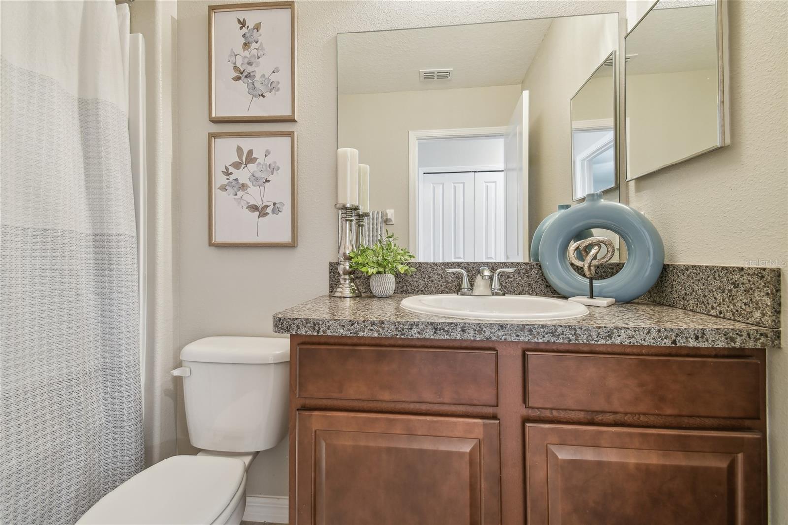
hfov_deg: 100.4
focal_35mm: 15
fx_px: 328
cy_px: 262
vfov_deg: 77.3
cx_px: 394
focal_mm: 10
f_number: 7.1
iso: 100
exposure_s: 1.6
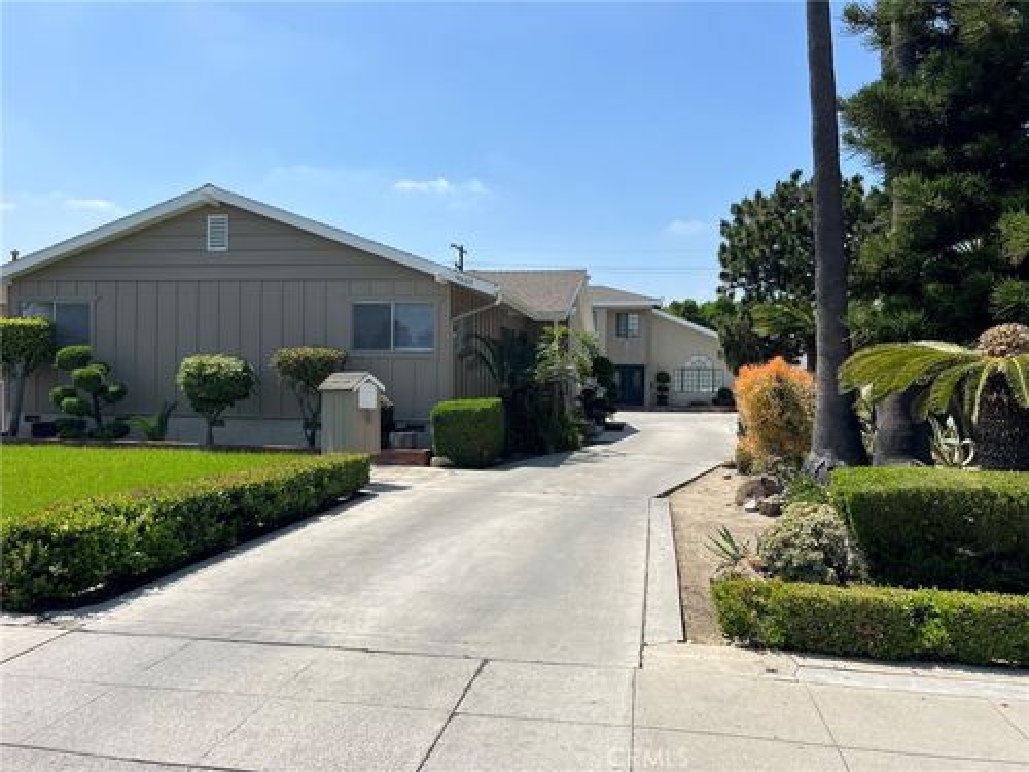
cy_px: 386
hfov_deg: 67.3
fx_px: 773
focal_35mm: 26
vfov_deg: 53.1
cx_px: 514
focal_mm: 5.7
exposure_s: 1/5076
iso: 50
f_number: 1.5
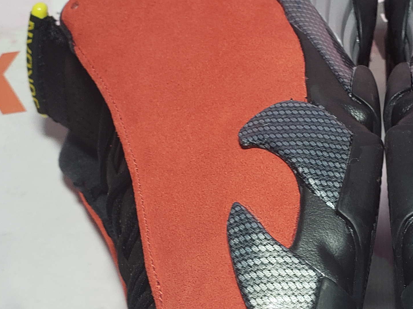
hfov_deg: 26.2
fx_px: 871
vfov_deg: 20.1
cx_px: 324
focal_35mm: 73
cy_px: 211
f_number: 2.4
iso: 50
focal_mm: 4.3
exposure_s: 1/172
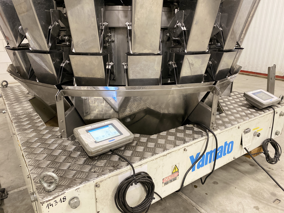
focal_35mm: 26
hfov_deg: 67.3
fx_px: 213
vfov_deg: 53.1
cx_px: 142
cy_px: 106
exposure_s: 1/50
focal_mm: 4.25
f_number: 1.8
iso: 500
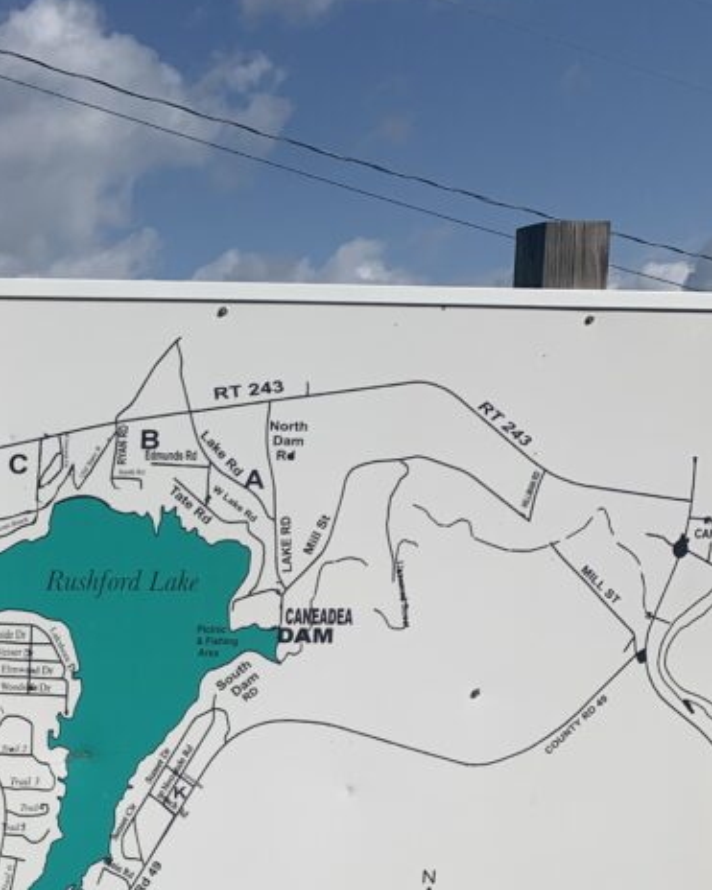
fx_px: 1476
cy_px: 710
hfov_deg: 24.7
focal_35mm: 56
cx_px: -131
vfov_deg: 32.7
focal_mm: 4.25
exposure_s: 1/6061
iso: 25
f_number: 1.8
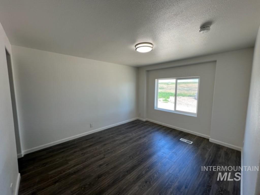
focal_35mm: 13
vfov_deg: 89.9
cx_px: 130
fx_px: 98
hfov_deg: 106.2
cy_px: 98
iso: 32
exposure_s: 1/100
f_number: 1.8
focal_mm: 1.57
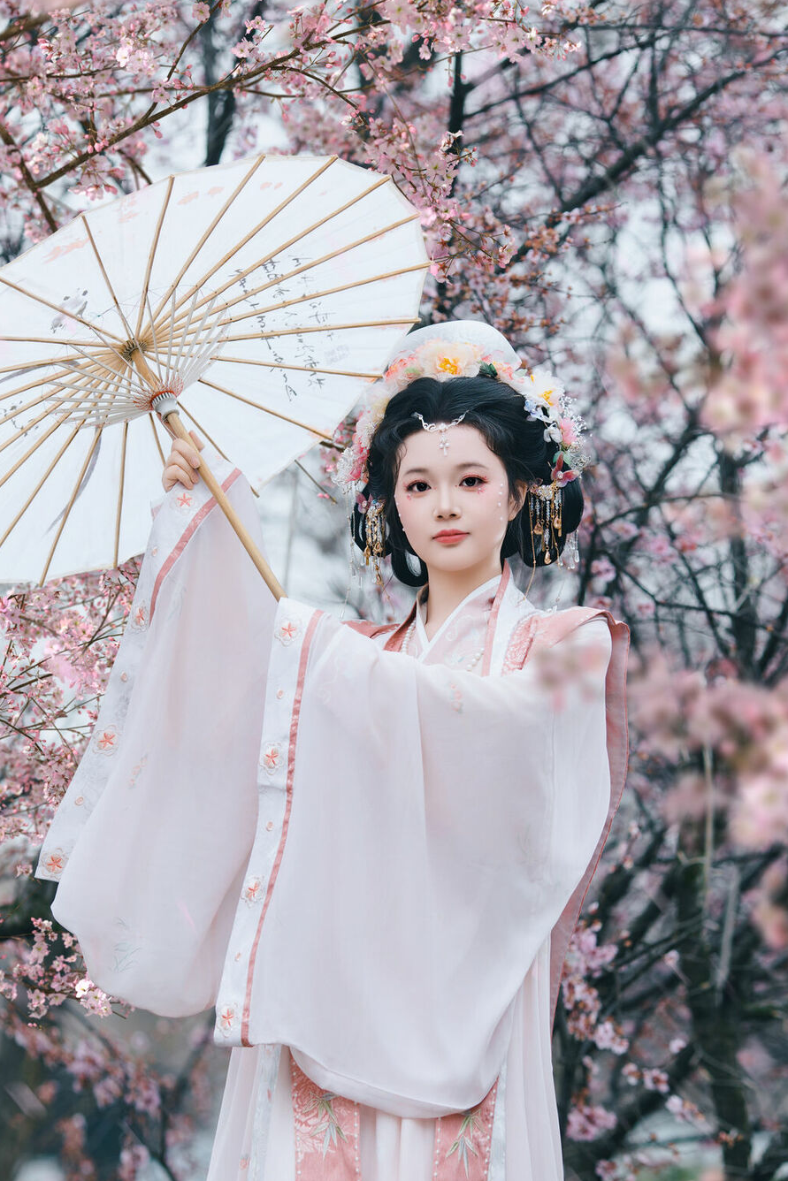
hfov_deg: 8.7
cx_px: 399
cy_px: 665
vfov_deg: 13.0
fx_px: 5186
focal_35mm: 158
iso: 100
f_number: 4
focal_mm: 135
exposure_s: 1/125
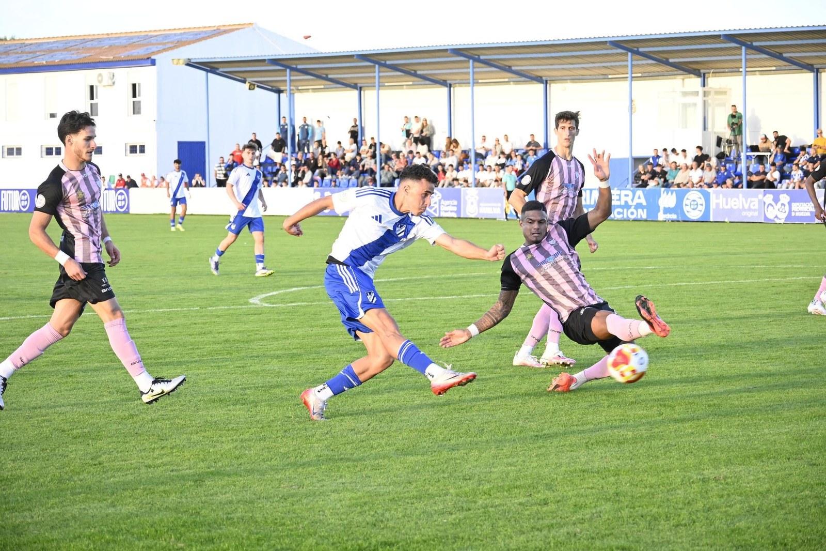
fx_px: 2374
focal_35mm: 104
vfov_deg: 13.2
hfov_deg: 19.7
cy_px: 276
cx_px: 413
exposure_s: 1/1250
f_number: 5.6
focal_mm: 69
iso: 3200
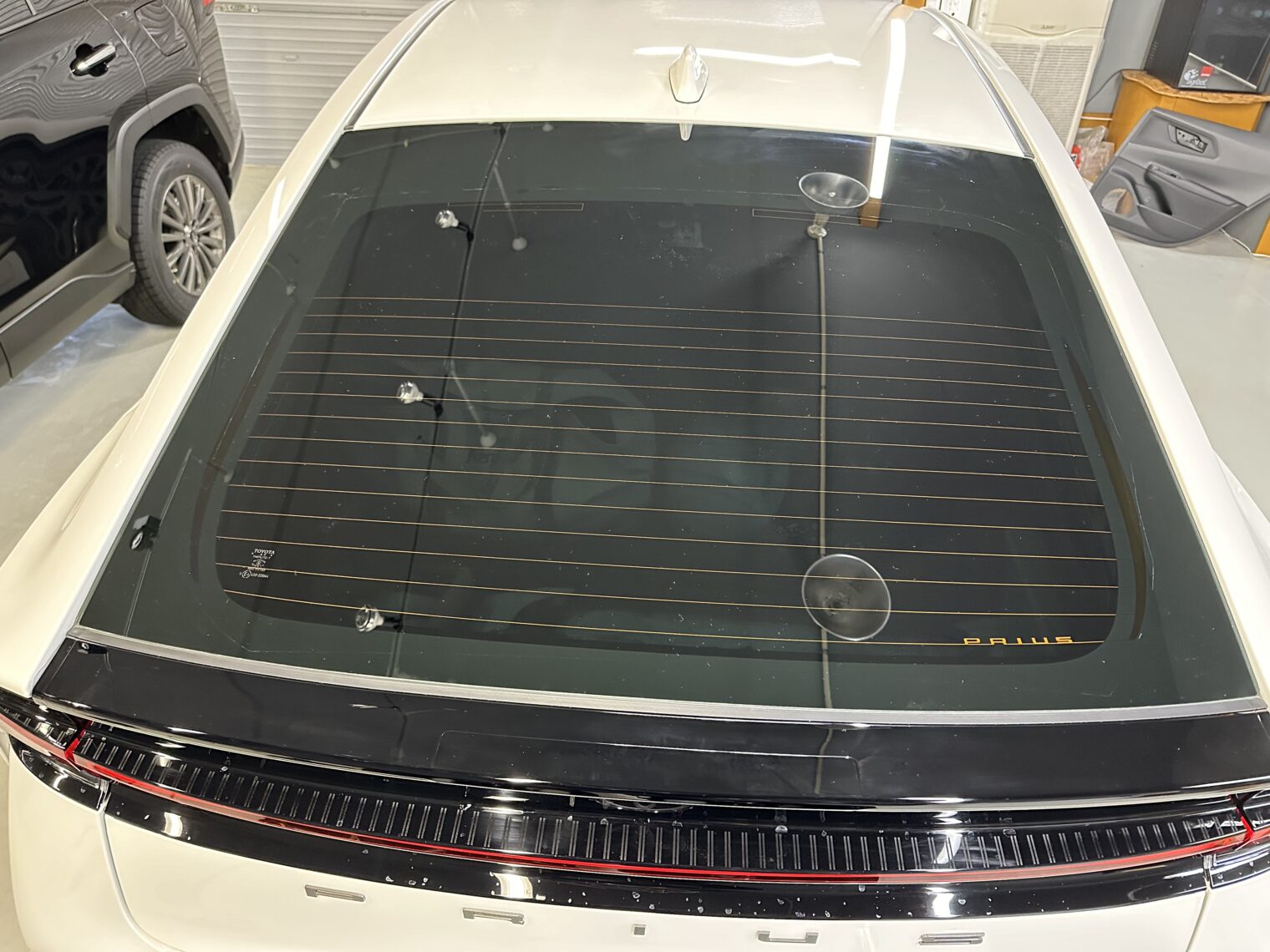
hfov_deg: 71.6
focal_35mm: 24
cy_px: 476
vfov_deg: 56.8
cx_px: 635
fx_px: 881
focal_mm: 6.86
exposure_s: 1/60
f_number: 1.78
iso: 800
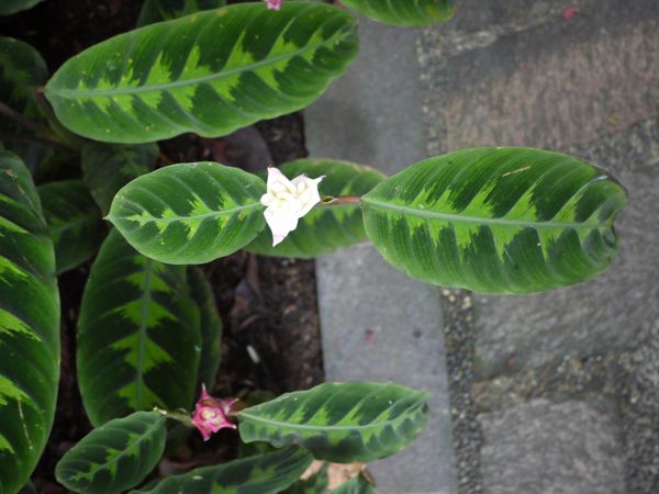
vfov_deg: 36.8
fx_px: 742
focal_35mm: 39
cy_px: 247
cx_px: 330
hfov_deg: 47.9
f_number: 2.5
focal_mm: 14
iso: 250
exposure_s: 1/60
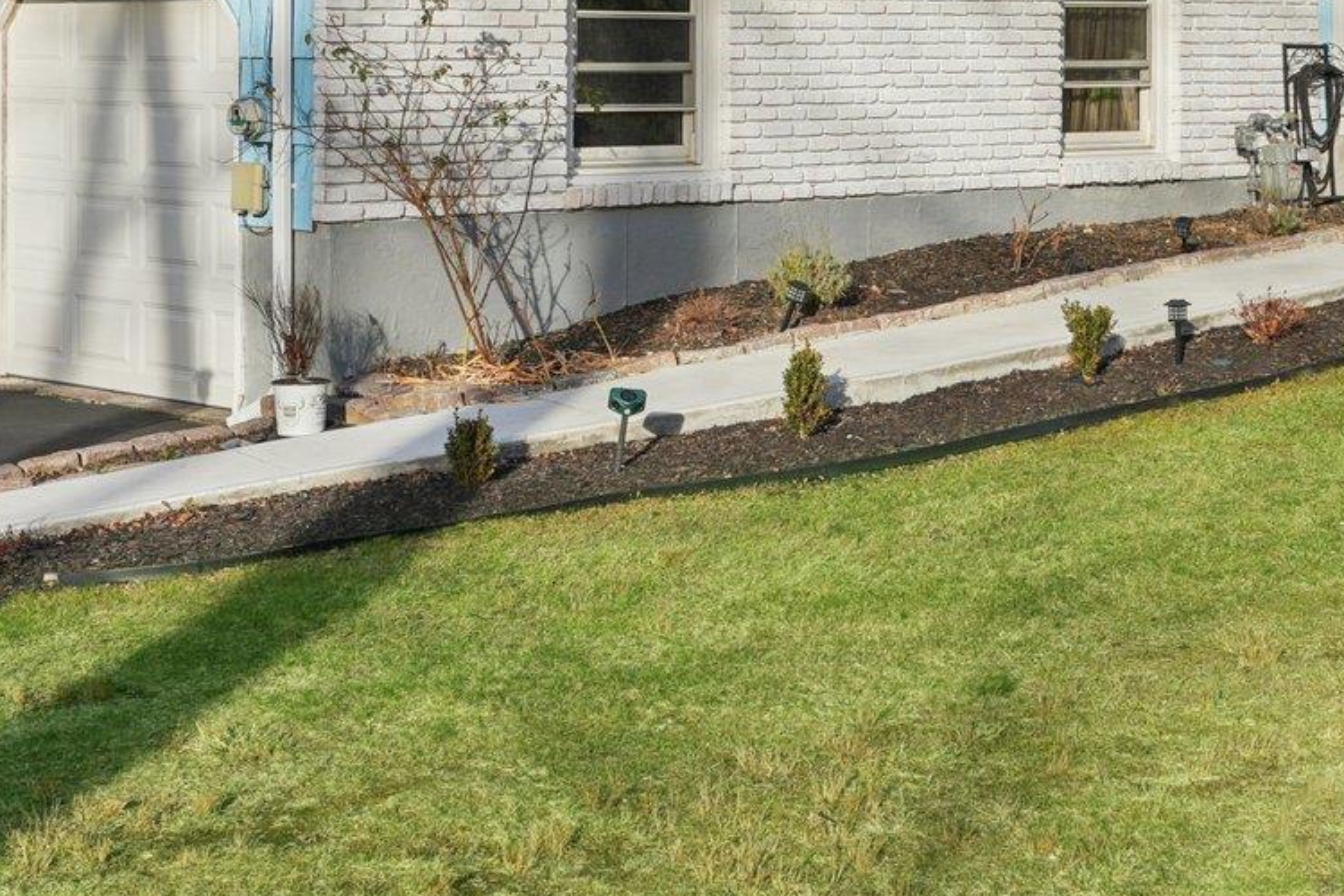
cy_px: 1
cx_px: 791
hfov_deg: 24.7
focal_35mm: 82
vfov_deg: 16.3
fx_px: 3060
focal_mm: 30
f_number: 8
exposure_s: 1/250
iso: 100
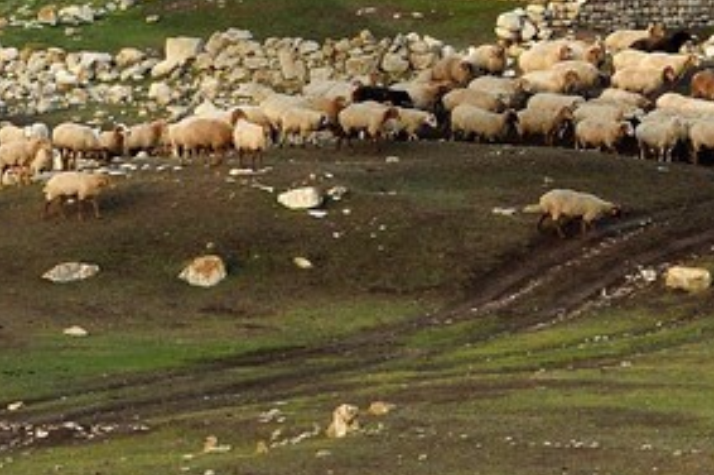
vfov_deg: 2.3
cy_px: -814
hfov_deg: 3.5
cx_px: 780
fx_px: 11767
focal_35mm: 594
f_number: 8
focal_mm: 105
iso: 800
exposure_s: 1/160
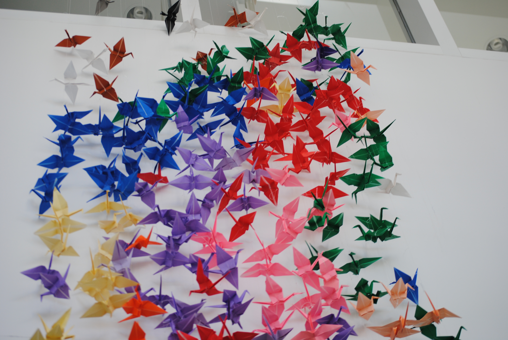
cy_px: 170
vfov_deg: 16.6
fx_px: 1166
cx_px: 254
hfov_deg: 24.6
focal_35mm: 82
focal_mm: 55
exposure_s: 1/60
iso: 200
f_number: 4
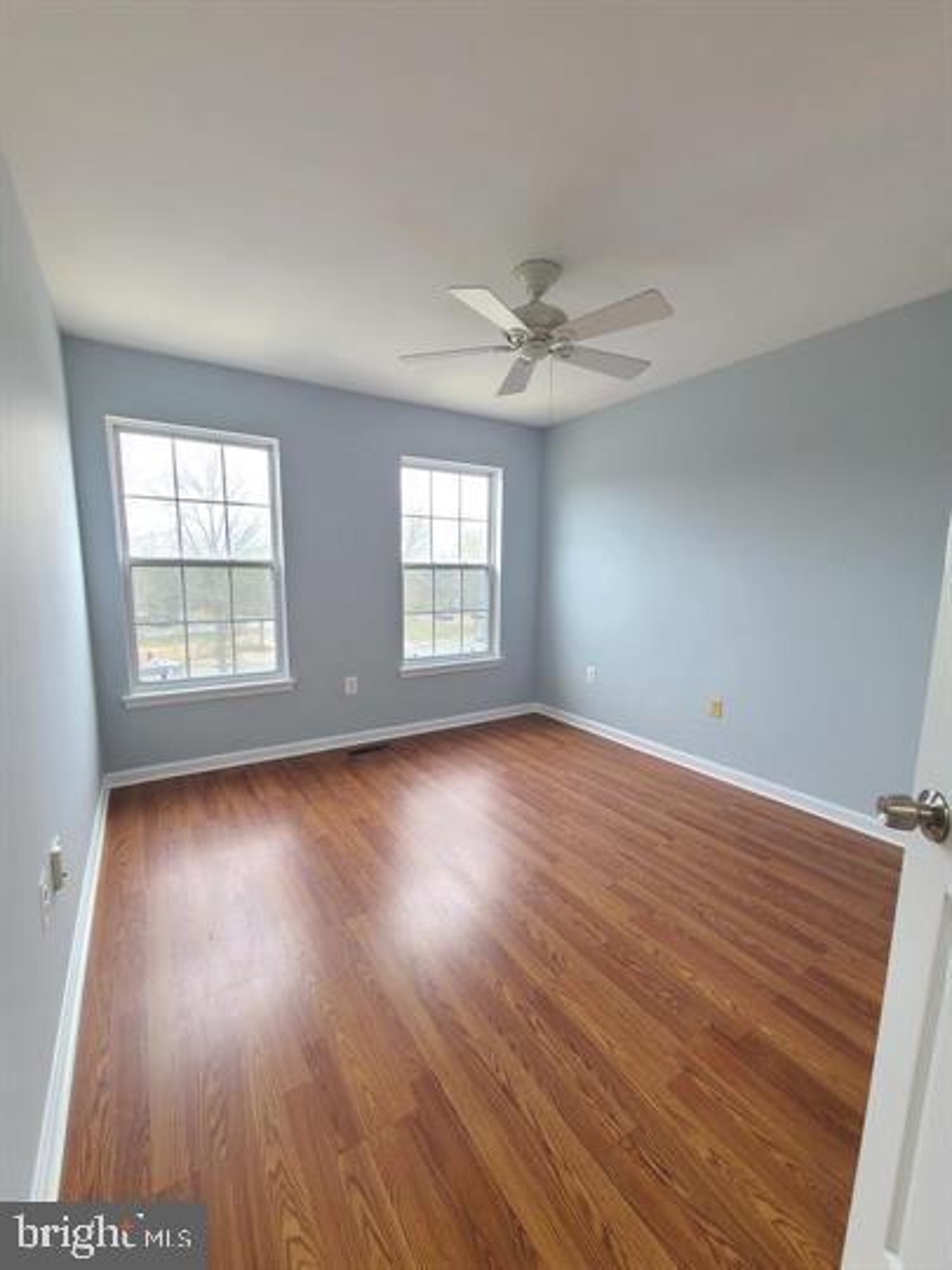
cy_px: 635
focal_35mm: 13
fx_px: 477
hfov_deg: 89.9
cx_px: 476
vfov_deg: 106.2
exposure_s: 1/60
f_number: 2.2
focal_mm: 2.2
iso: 100
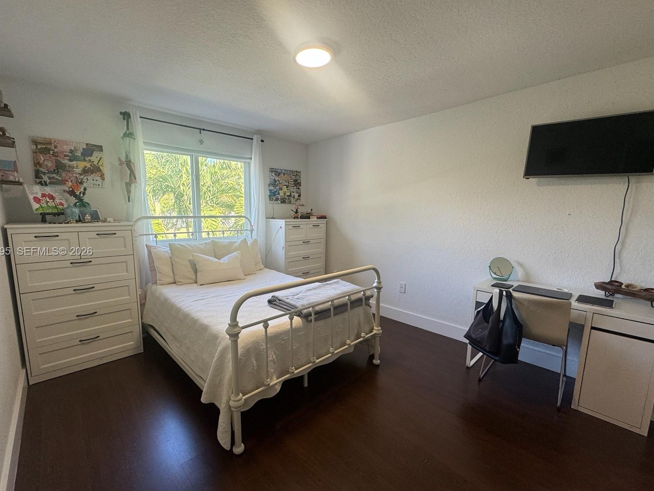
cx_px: 307
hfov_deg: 98.0
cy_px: 252
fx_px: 283
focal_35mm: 15
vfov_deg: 81.7
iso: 160
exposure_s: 1/99
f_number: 2.2
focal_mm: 2.22
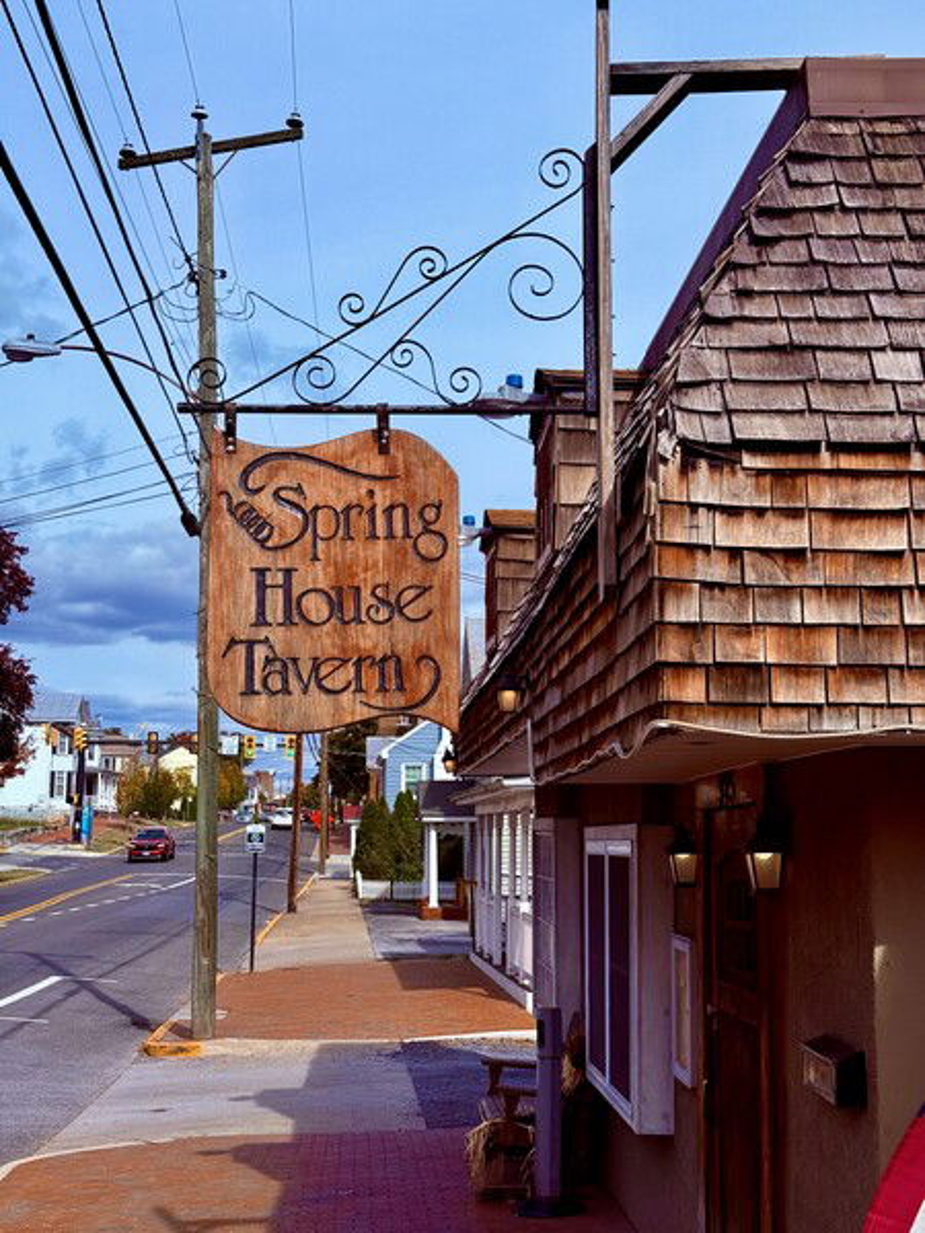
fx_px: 1710
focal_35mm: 48
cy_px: 616
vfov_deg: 39.7
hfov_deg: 30.3
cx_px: 462
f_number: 1.78
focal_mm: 6.76
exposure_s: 1/7143
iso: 64
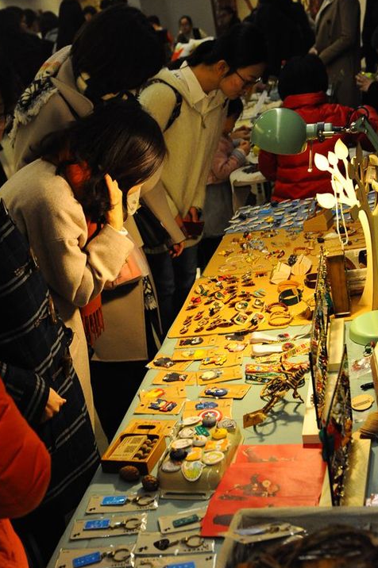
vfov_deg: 38.2
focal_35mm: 52
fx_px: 821
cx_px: 177
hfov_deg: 25.9
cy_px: 310
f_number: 5.6
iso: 5000
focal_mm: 46
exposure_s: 1/80
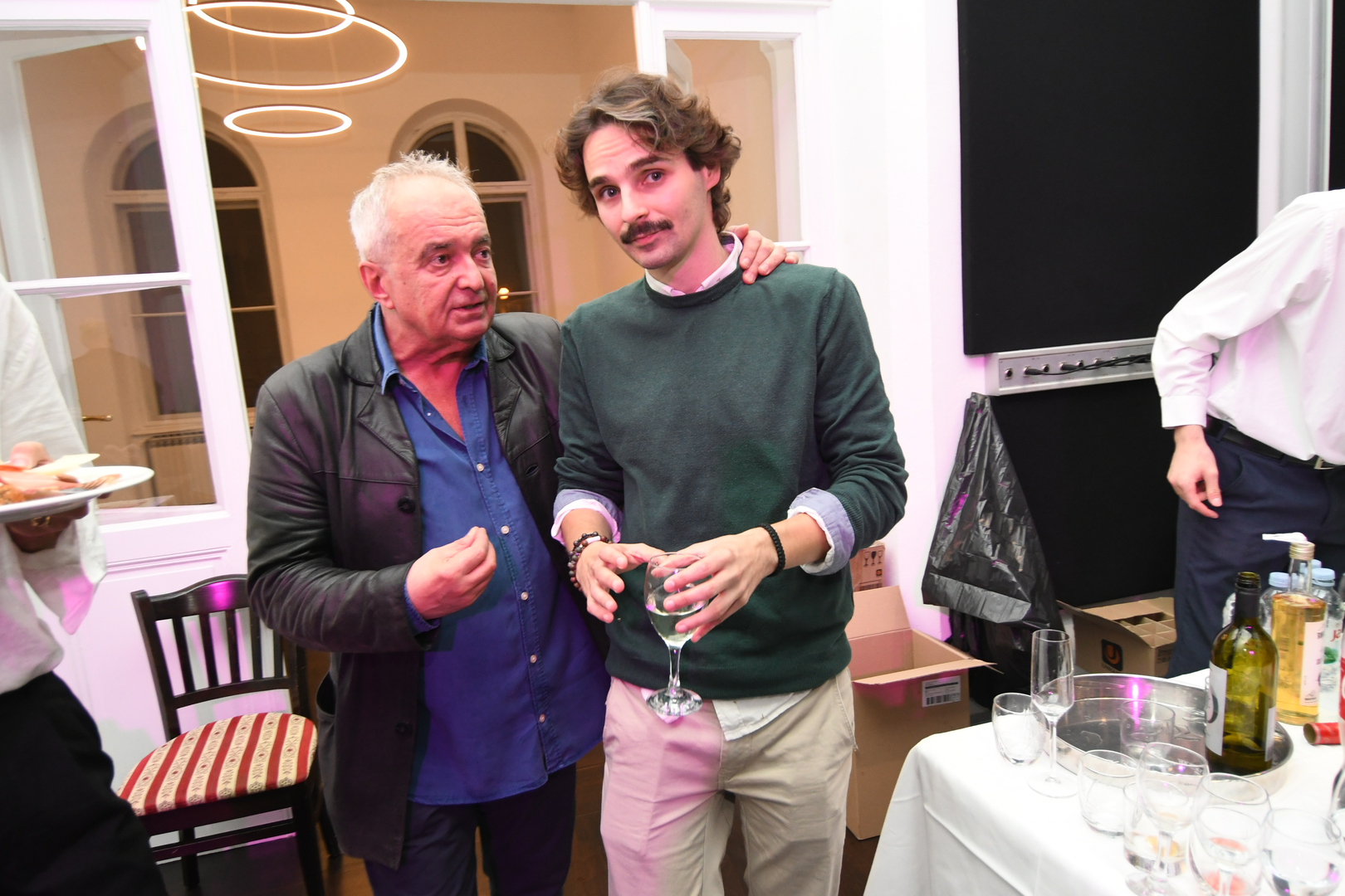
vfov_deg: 59.5
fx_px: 785
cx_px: 672
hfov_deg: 81.2
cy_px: 448
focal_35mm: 21
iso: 1600
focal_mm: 14
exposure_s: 1/200
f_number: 4
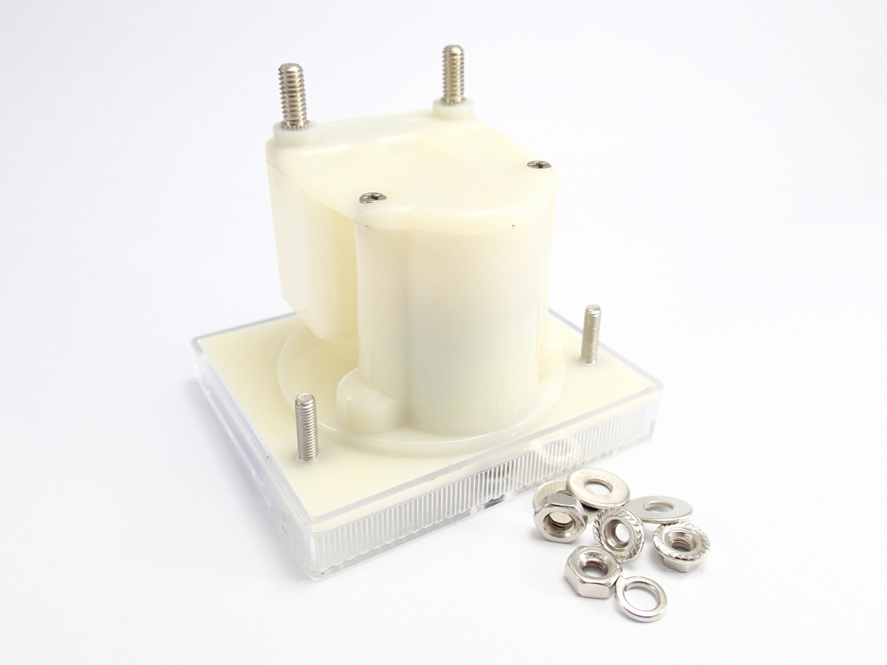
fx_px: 769
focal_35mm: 30
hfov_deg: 60.0
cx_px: 444
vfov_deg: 46.8
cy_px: 332
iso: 250
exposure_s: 1/30
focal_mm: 5.5
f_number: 3.2
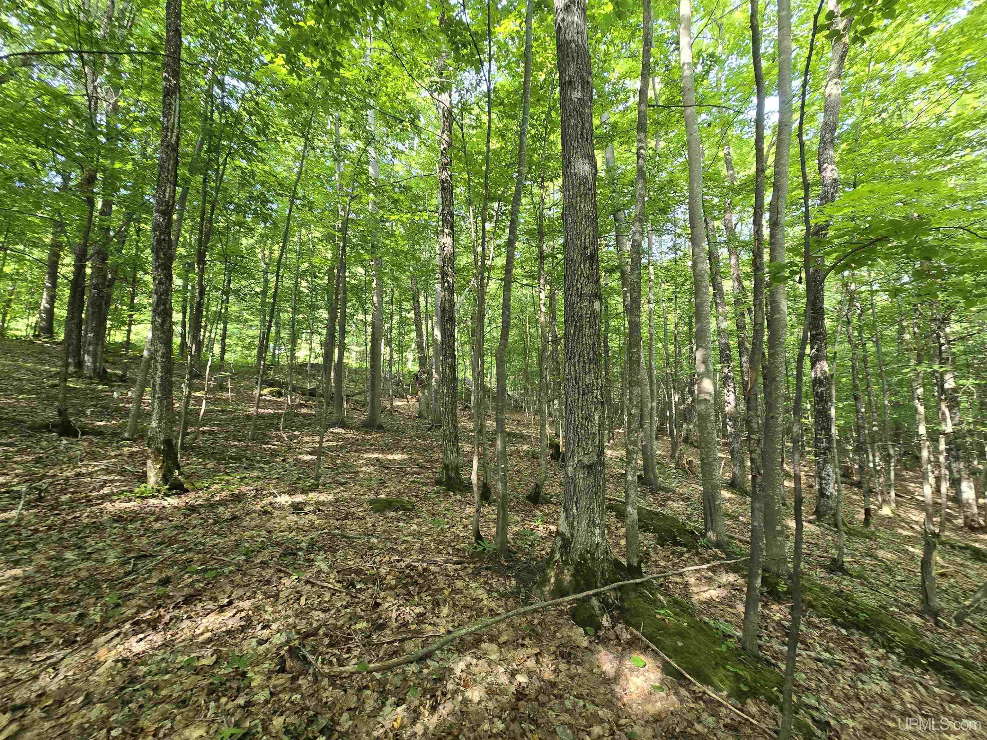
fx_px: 371
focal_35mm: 13
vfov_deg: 89.9
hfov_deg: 106.2
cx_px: 494
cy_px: 370
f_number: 2.2
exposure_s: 1/60
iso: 100
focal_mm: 2.2
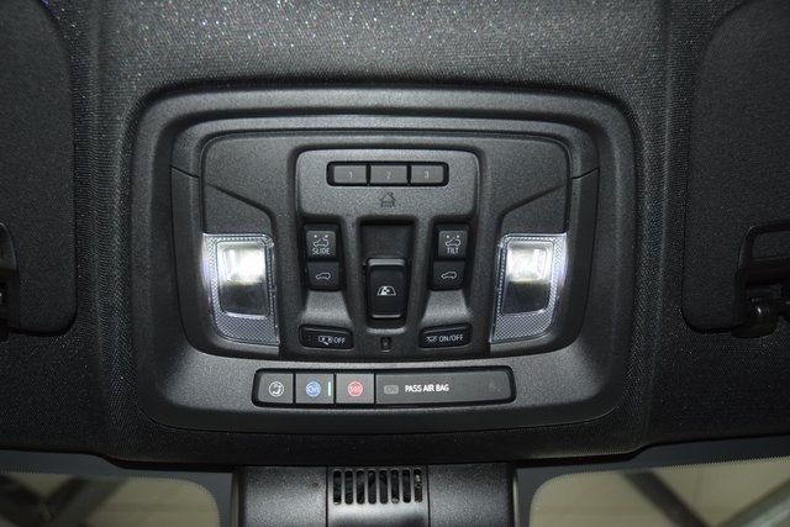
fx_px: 790
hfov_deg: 53.1
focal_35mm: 36
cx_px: 395
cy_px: 264
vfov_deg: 36.9
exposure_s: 1/60
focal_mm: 24
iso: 720
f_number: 3.8
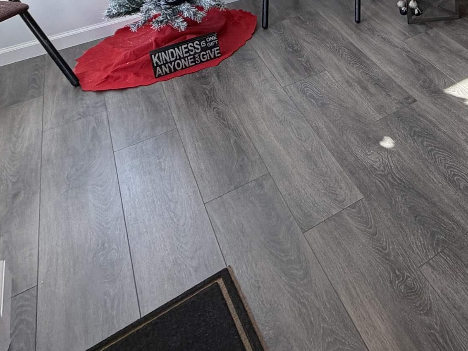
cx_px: 532
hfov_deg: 38.9
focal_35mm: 38
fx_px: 514
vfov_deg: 30.7
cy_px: -90
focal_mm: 2.22
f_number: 2.2
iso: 100
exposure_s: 1/120
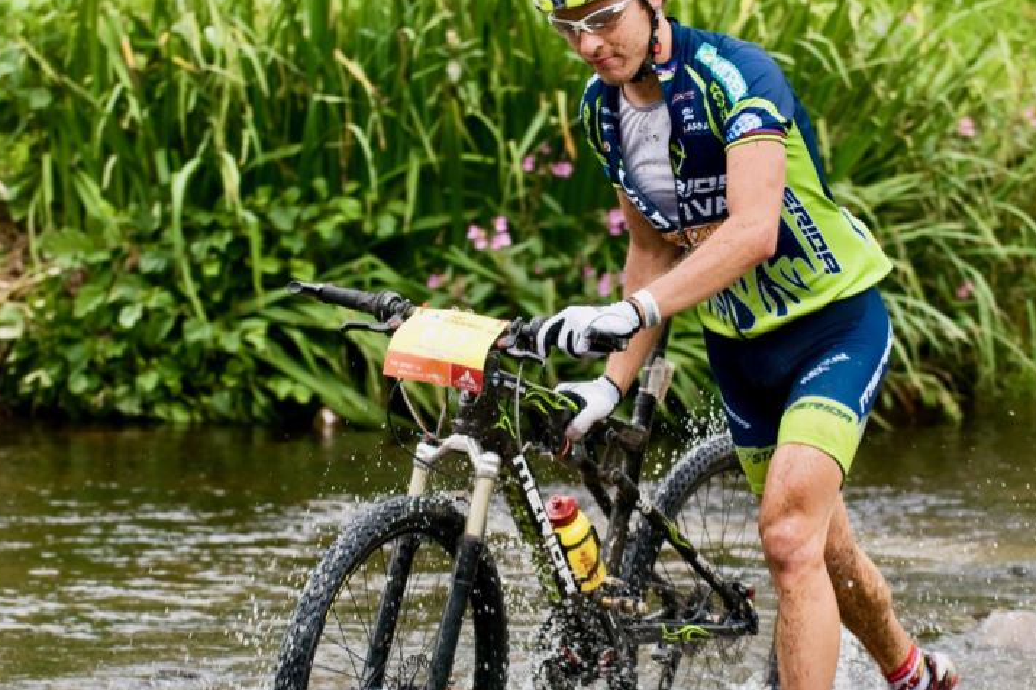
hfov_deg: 9.4
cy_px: 373
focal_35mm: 219
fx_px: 6299
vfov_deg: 6.3
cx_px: 535
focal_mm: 102
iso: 200
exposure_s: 1/320
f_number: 5
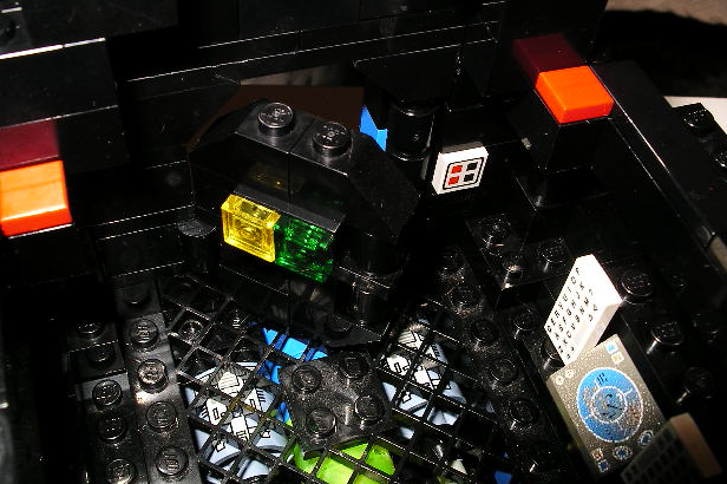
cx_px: 351
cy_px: 237
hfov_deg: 48.5
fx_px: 807
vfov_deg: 33.4
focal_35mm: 40
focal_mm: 7.8
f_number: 7.9
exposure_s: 1/40
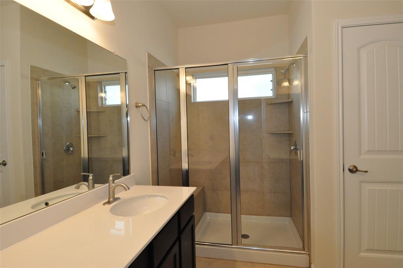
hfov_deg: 90.1
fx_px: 201
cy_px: 134
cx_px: 202
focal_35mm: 18
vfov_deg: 67.2
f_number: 7.1
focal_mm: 12
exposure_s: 1/200
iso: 2000
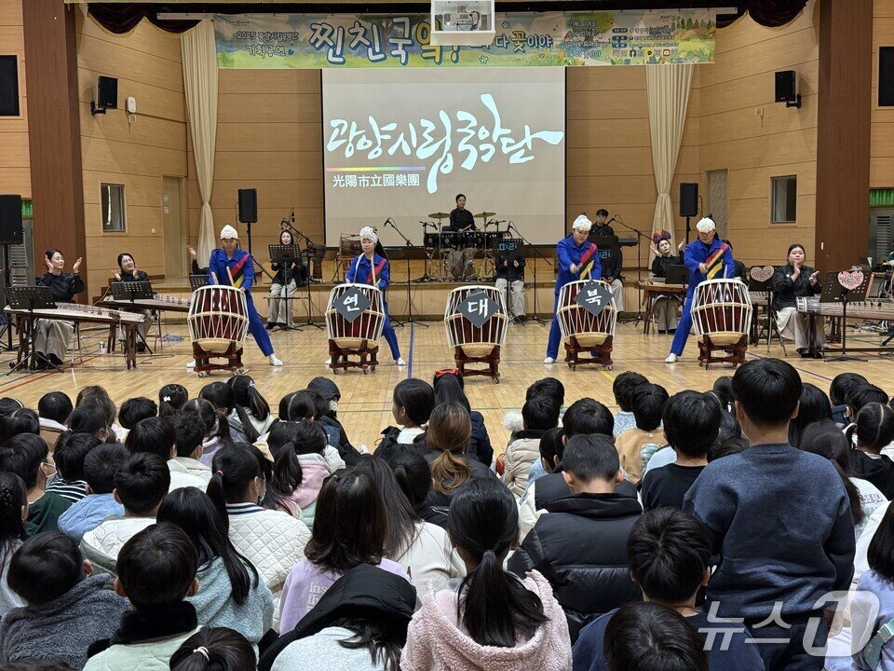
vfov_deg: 30.3
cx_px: 447
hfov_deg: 39.7
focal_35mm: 48
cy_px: 336
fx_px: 1240
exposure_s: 1/60
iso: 160
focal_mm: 6.76
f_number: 1.78
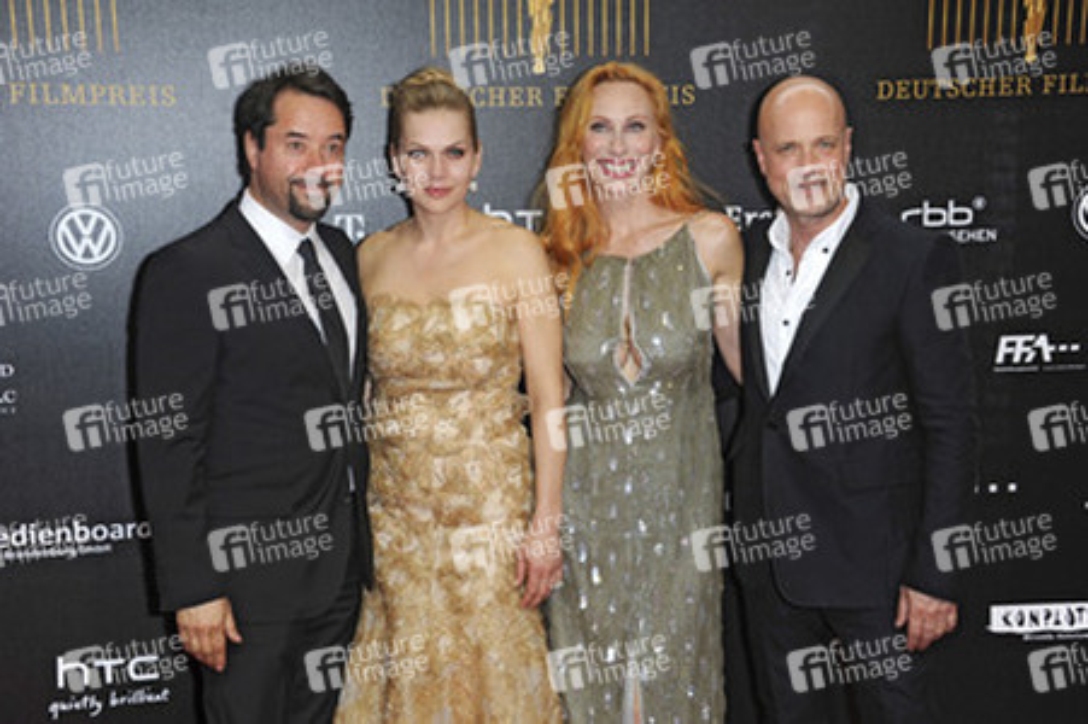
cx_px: 544
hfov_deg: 32.4
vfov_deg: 21.9
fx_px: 1872
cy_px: 362
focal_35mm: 62
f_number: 6.3
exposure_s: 1/160
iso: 500
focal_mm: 62
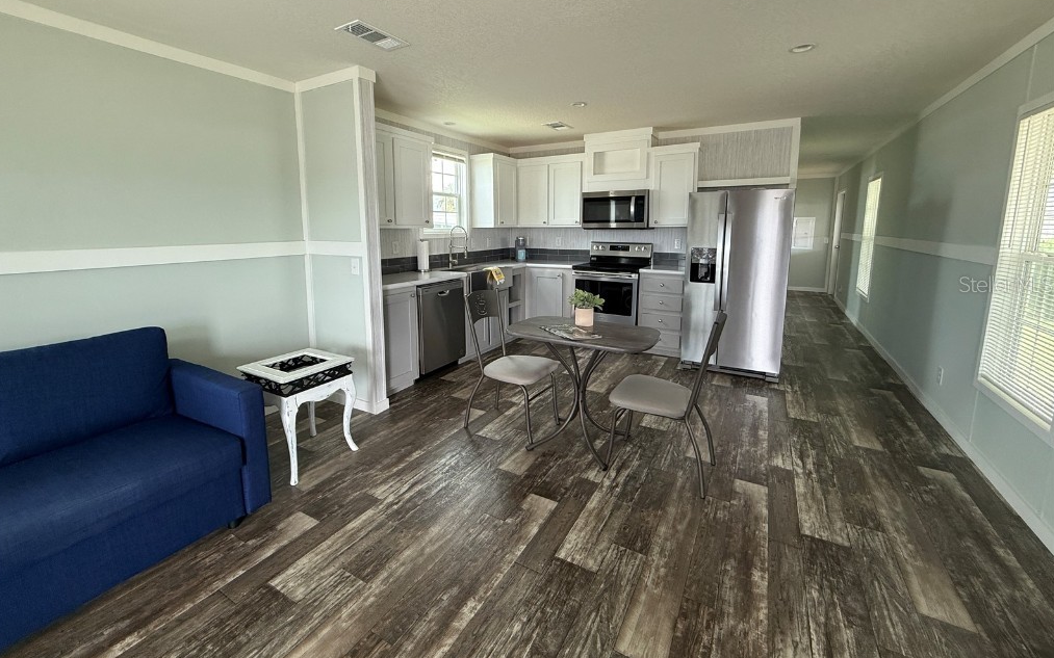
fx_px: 431
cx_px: 524
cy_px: 284
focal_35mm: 15
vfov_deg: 74.4
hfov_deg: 101.5
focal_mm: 2.22
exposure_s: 1/99
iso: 125
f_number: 2.2
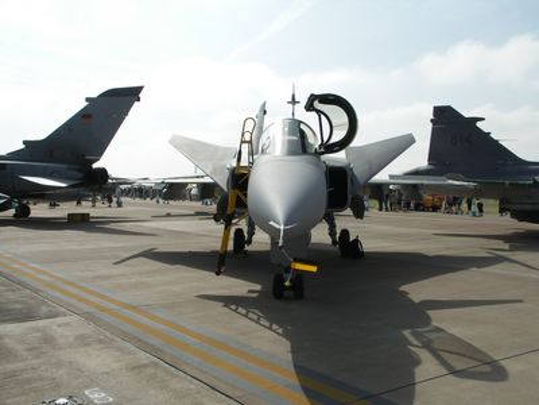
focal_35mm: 37
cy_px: 202
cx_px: 270
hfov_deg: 50.1
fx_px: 576
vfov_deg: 38.7
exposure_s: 1/320
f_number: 7.1
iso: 50
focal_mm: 9.6
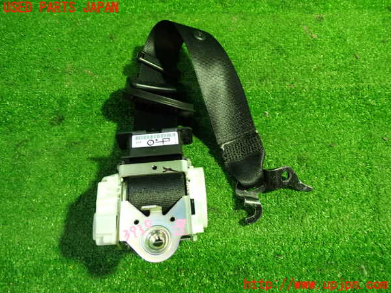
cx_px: 196
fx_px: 339
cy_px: 146
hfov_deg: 60.0
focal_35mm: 30
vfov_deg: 46.8
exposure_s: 1/30
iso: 320
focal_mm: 5.4
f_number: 2.3
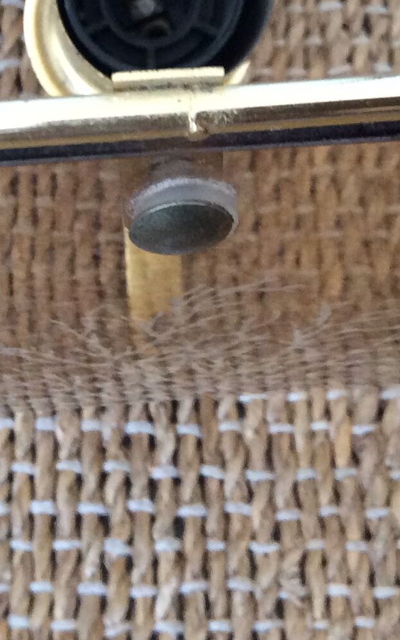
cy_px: 169
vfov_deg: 23.3
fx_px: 1534
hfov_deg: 14.8
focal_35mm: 88
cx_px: 180
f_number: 2.4
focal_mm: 3.3
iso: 200
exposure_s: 1/25
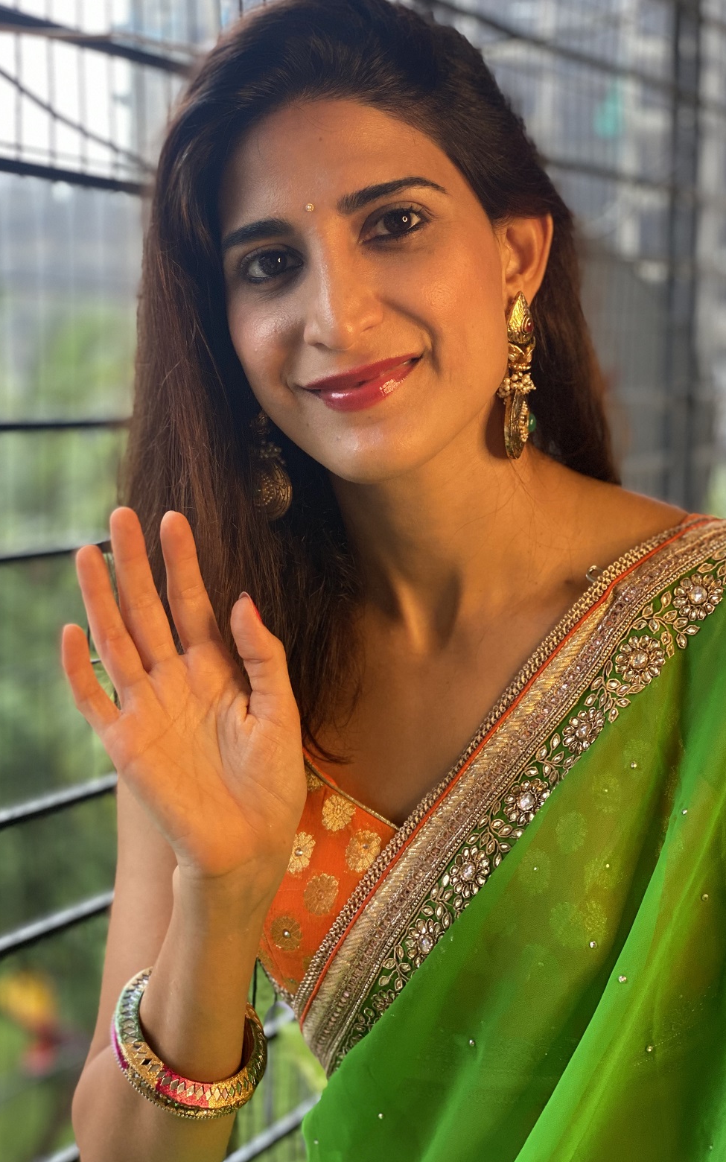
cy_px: 565
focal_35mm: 57
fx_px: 1804
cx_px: 310
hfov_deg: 22.7
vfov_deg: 35.7
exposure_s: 1/100
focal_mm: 6
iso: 160
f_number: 2
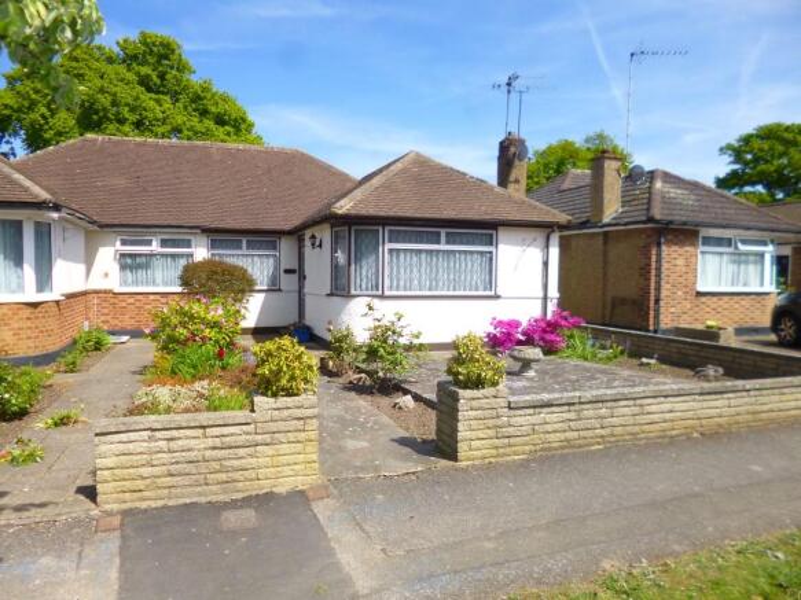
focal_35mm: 24
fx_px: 555
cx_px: 400
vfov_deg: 56.8
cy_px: 300
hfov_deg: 71.6
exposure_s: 1/1300
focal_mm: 4.3
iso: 100
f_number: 2.5
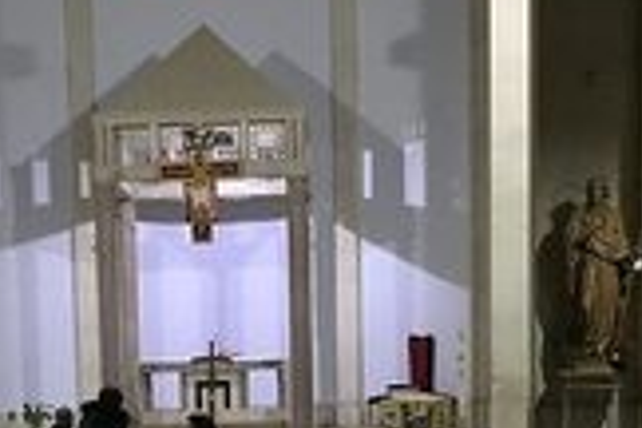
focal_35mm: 112
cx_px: 222
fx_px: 1997
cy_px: 709
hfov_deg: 18.2
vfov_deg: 11.5
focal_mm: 4.15
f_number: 2.2
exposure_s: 1/17
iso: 125
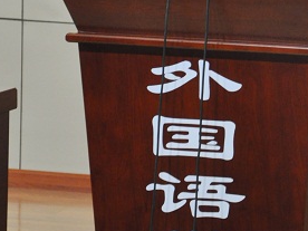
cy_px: 25
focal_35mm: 412
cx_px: 247
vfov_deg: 3.6
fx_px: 3669
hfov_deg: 4.8
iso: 1000
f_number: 5.6
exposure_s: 1/30
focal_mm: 105
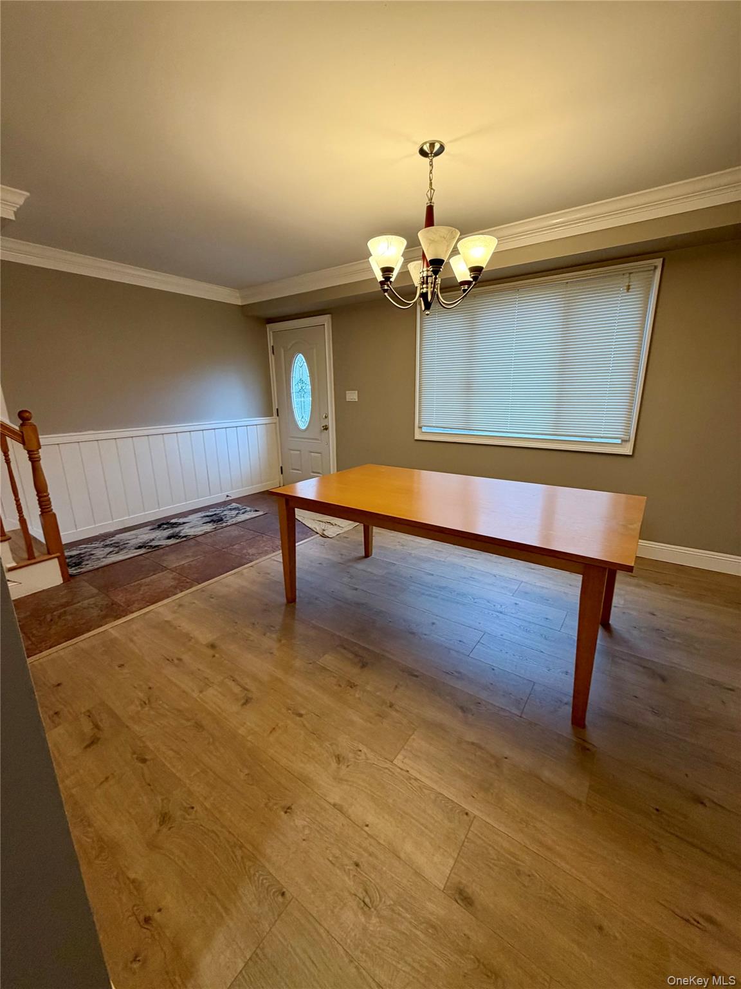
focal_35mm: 14
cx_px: 370
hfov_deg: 85.7
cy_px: 494
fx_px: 400
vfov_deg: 102.1
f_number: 2.2
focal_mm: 2.22
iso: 160
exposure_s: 1/60
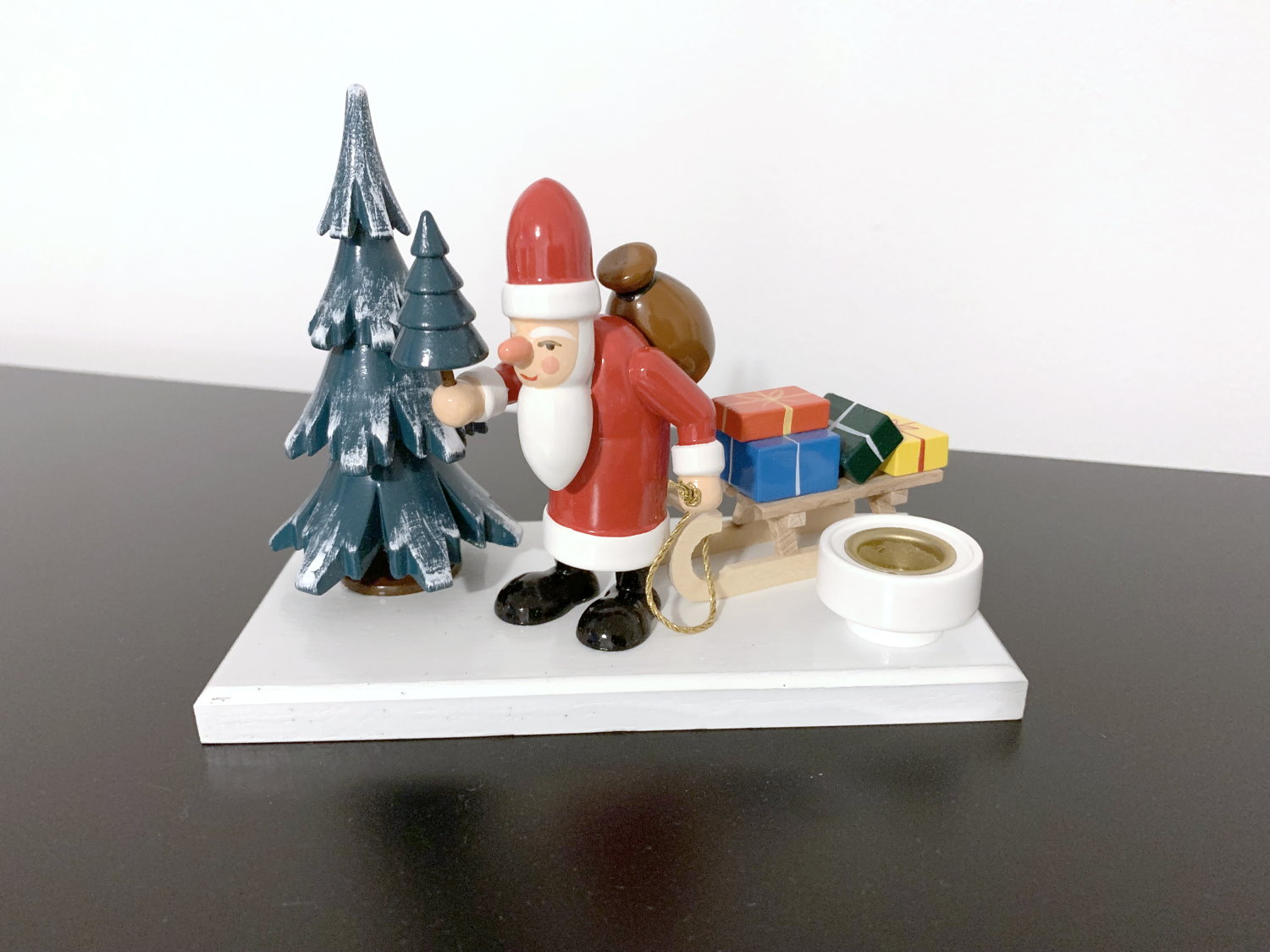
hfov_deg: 67.3
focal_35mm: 26
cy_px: 476
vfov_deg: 53.1
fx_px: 954
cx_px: 635
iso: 500
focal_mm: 4.25
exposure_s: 1/25
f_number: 1.8
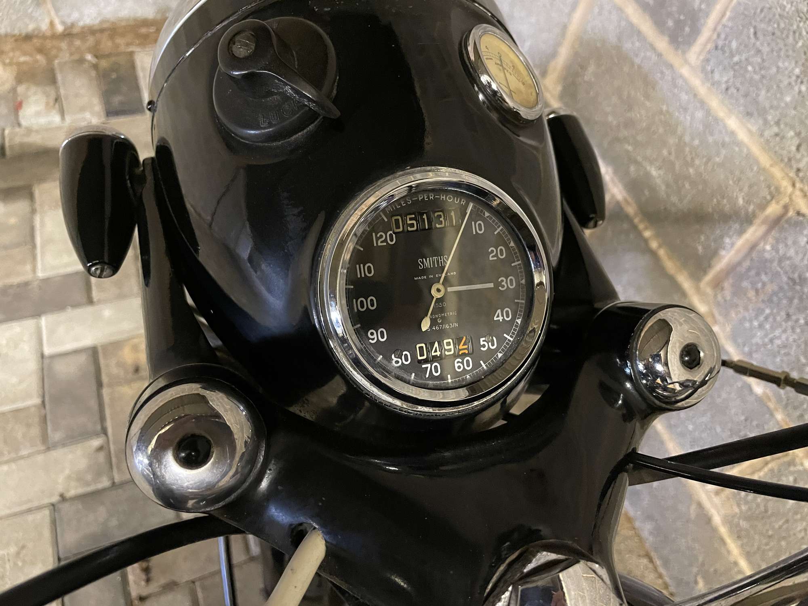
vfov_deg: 53.1
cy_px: 303
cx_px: 404
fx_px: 607
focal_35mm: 26
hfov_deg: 67.3
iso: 800
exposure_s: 1/25
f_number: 1.6
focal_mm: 4.2
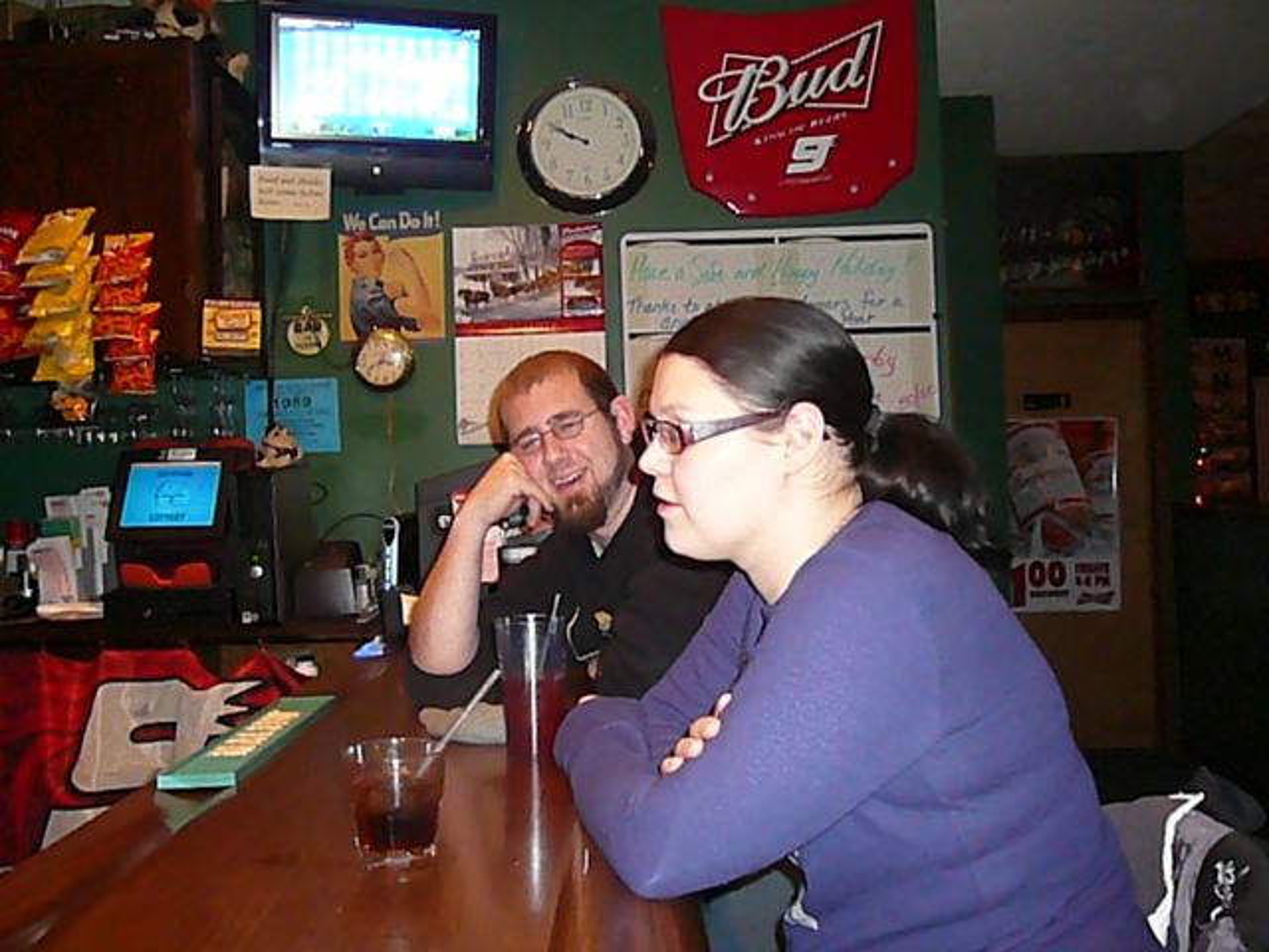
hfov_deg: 52.6
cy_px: 476
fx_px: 1283
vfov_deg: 40.7
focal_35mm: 35
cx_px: 634
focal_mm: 5.2
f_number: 2.8
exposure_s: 1/30
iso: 800
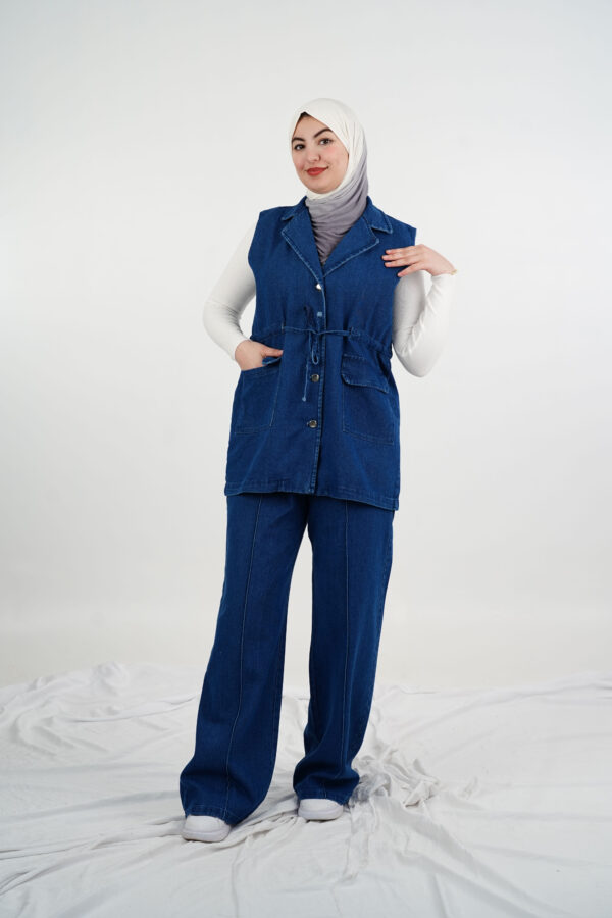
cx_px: 306
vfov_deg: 33.4
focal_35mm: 60
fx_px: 1530
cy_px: 459
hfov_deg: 22.6
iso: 250
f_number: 5.6
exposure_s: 1/100
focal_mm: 60
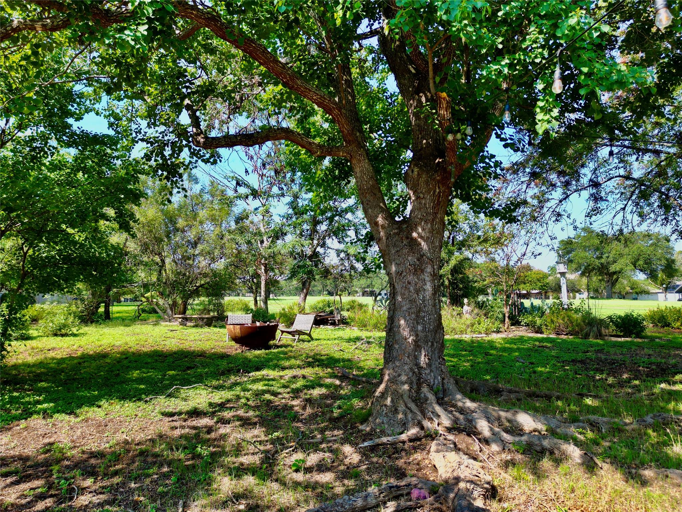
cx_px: 341
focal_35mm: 24
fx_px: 473
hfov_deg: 71.6
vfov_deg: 56.8
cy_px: 256
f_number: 1.7
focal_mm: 6.72
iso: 100
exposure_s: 1/640
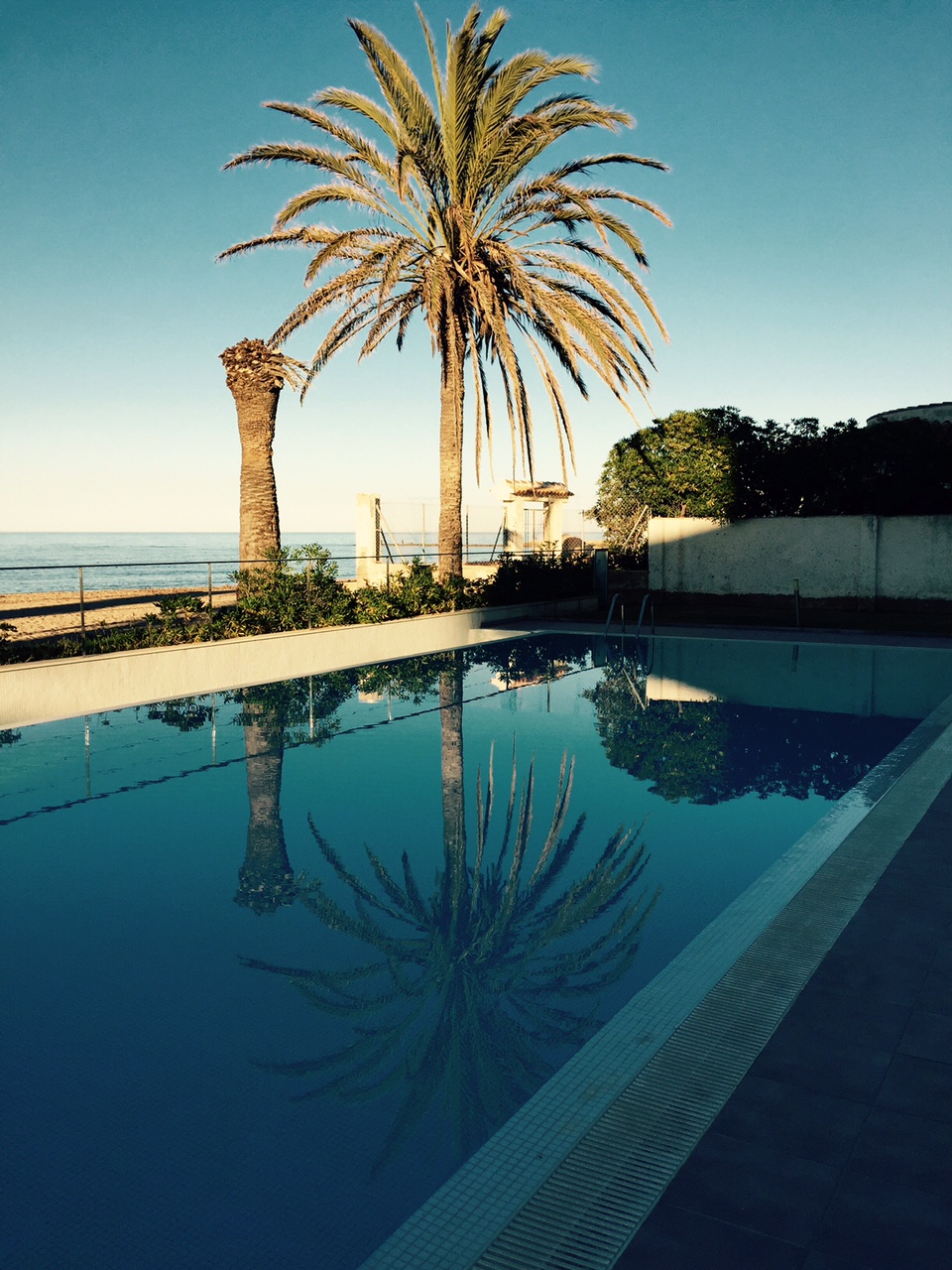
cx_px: 476
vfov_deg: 61.7
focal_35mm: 29
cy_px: 635
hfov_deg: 48.2
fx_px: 1063
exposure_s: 1/1582
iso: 32
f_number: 2.2
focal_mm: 4.15
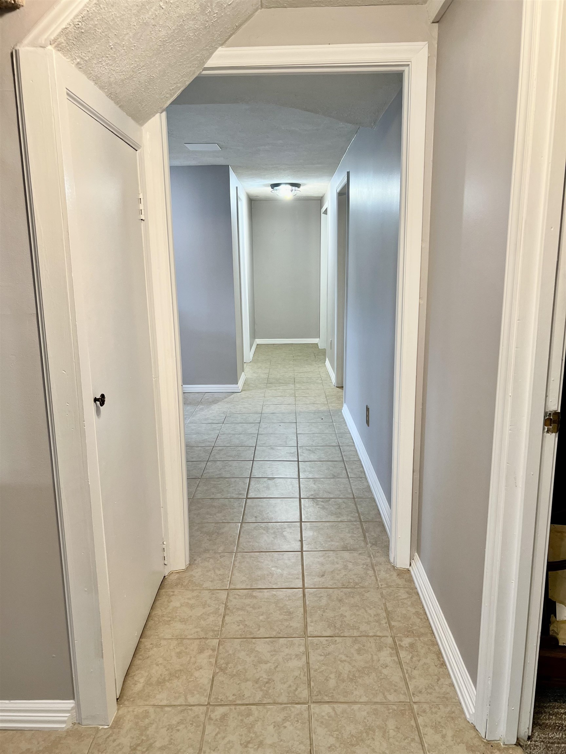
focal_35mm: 26
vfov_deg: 67.3
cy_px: 377
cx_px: 283
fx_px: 567
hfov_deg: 53.1
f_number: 1.5
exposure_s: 1/60
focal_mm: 5.7
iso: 100
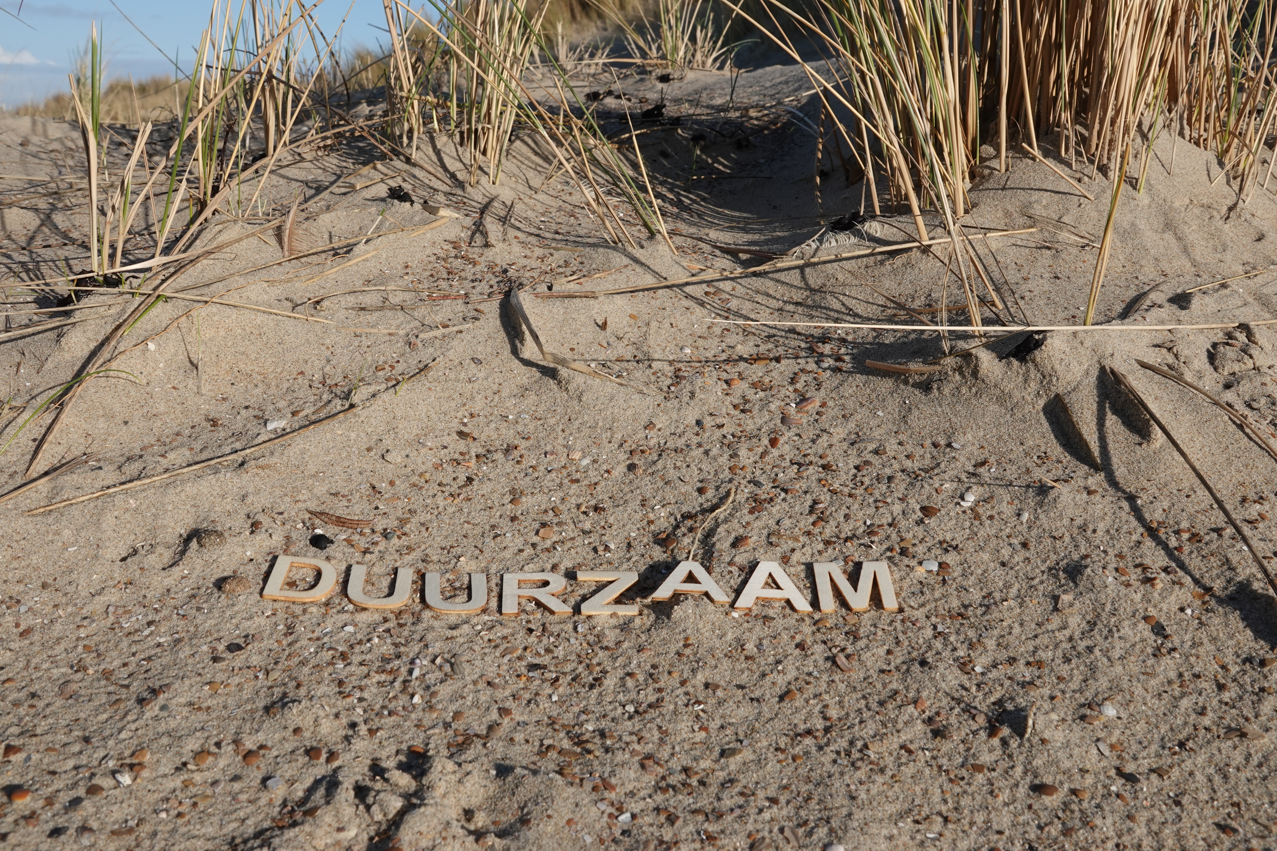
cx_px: 638
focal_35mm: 36
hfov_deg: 53.1
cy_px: 426
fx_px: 1277
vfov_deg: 36.9
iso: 100
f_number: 9
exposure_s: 1/250
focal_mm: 13.31
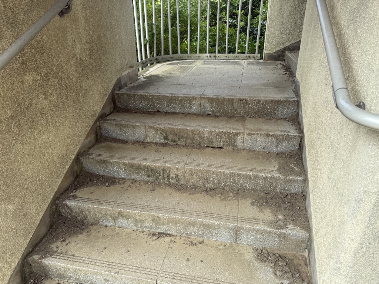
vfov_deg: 56.8
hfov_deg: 71.6
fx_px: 263
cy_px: 142
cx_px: 190
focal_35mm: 24
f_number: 1.78
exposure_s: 1/979
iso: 80
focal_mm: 6.76
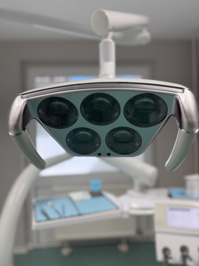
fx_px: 184
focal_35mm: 24
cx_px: 100
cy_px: 133
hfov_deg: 56.8
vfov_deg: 71.6
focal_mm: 6.76
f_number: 1.78
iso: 100
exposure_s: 1/314
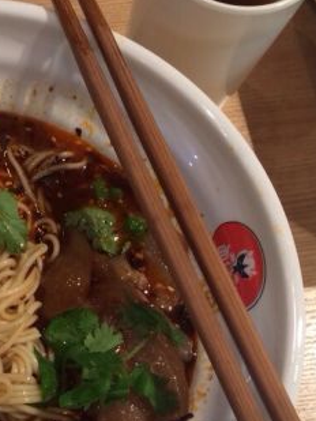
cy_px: 262
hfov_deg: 20.7
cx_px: -23
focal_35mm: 68
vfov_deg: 28.4
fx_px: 827
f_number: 2.2
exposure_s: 1/30
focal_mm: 4.12
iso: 80
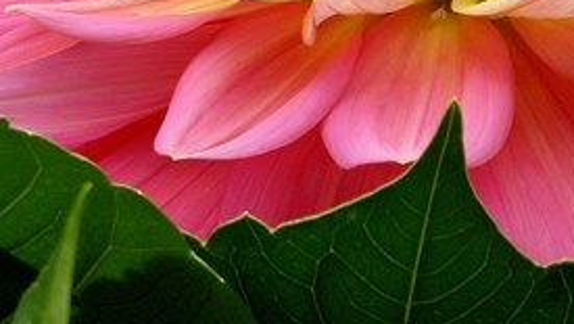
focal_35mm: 634
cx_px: 584
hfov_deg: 3.4
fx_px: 9654
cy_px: -169
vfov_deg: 1.9
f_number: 7.1
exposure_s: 1/160
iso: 50
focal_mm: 51.7
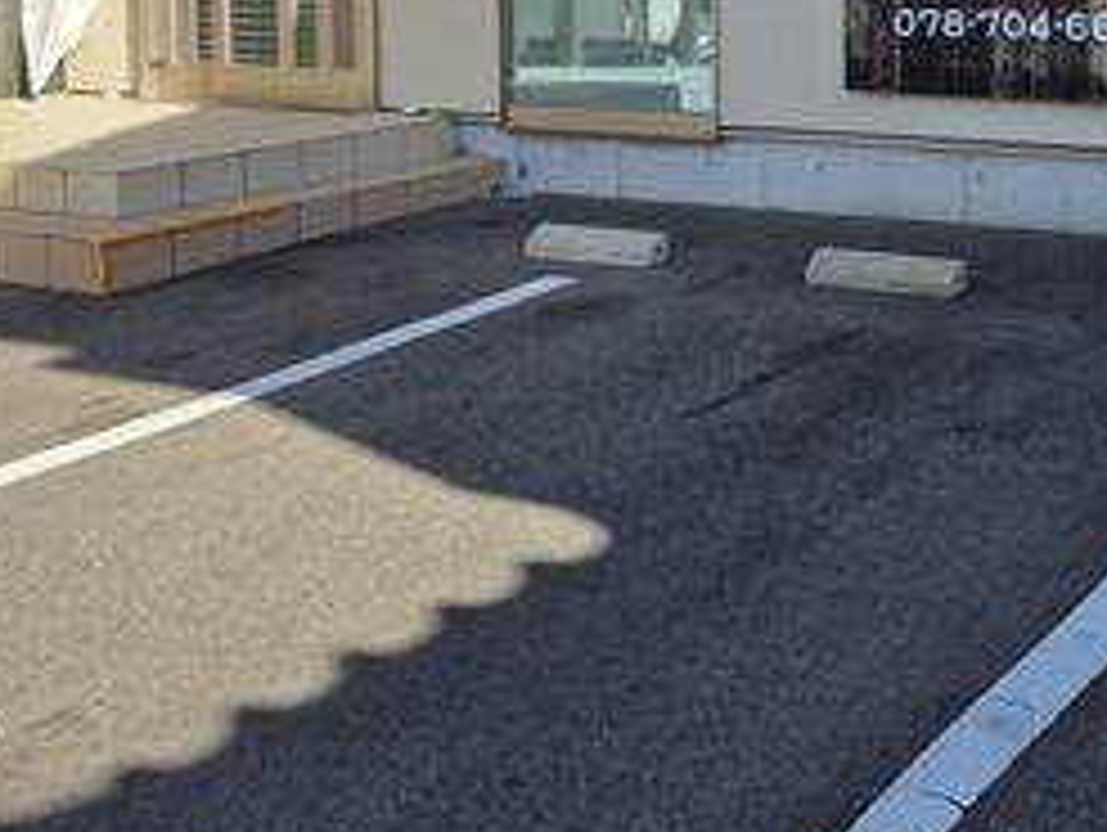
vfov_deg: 25.1
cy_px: 31
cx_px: 963
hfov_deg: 32.8
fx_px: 1793
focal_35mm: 56
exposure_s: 1/5296
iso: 80
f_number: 1.7
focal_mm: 6.25
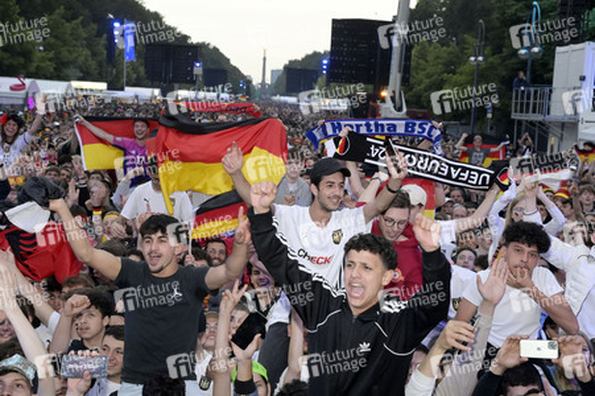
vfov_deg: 16.6
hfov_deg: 24.8
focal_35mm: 82
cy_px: 198
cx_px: 298
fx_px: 1354
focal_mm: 82
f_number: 9
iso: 8000
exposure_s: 1/250
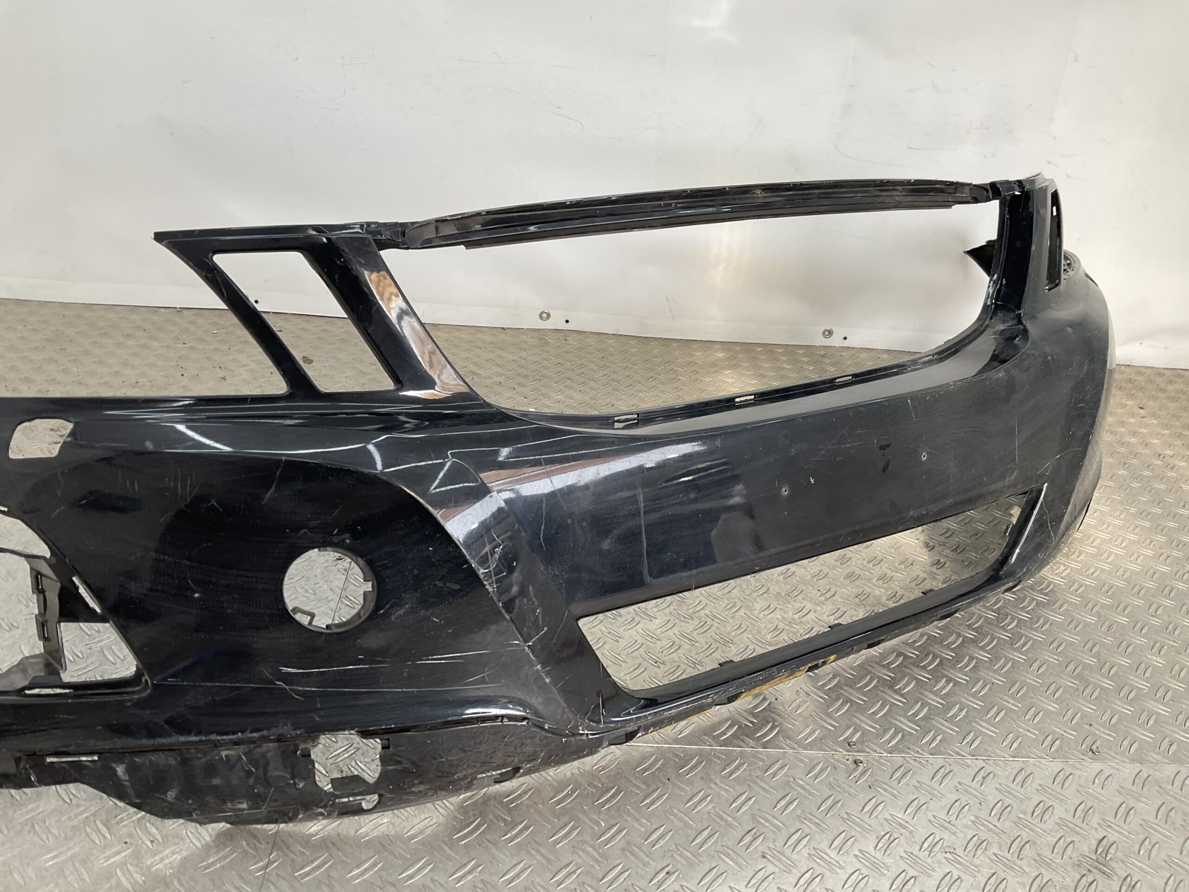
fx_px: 996
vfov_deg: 48.2
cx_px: 594
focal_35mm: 29
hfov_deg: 61.7
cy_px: 446
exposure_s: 1/158
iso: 16
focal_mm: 3
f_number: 1.8
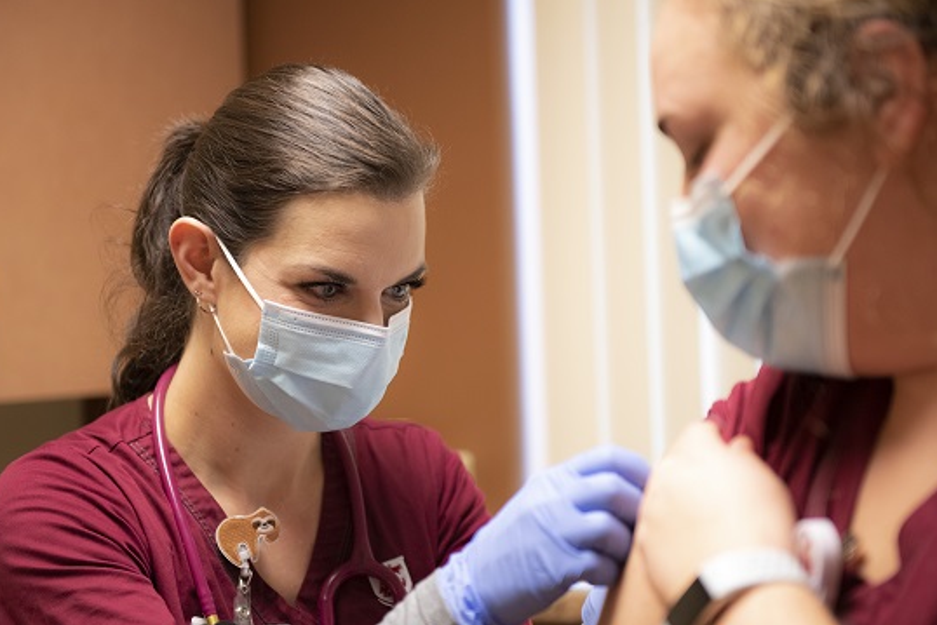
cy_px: 334
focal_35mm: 78
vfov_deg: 17.5
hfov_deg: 26.0
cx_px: 446
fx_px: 2031
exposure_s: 1/160
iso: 2000
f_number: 2.8
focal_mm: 70
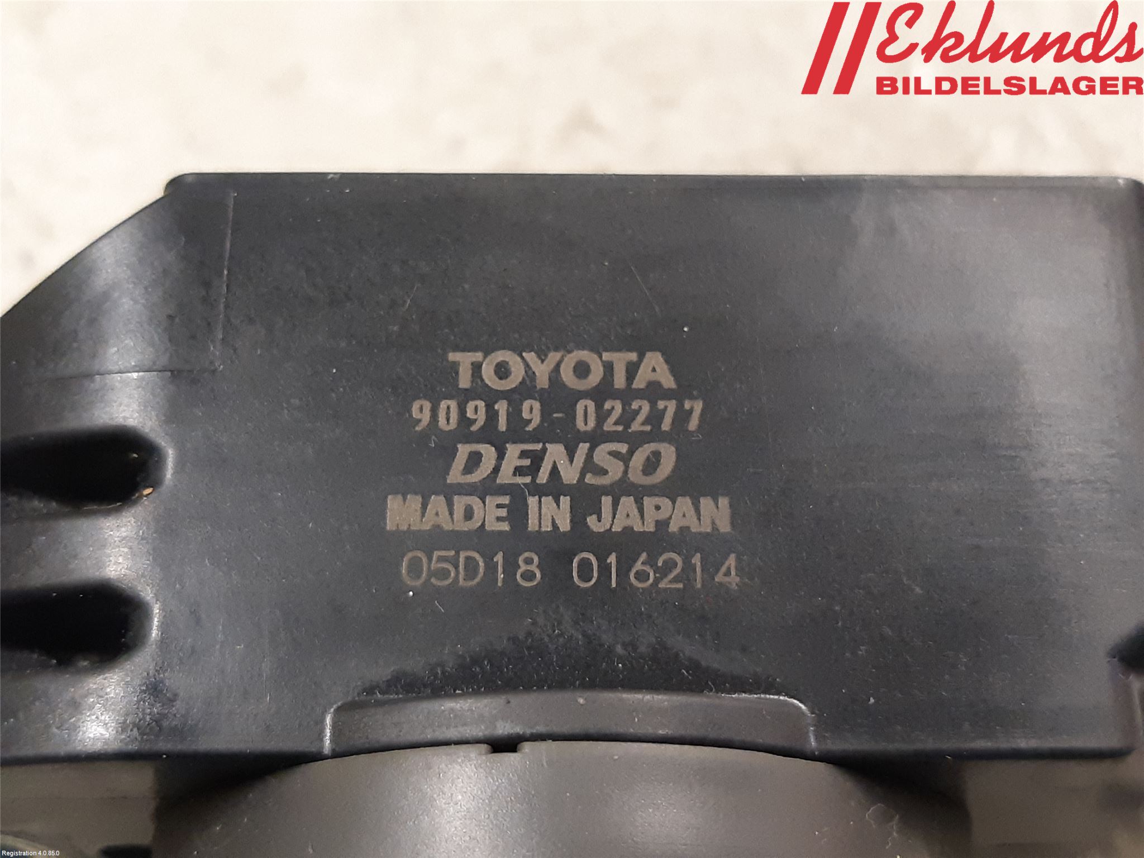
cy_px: 429
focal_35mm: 26
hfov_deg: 67.3
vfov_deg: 53.1
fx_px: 859
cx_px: 572
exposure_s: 1/50
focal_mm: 3.93
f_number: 1.7
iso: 320
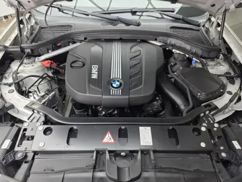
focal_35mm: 23
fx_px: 161
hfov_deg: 73.9
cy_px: 91
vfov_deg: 58.9
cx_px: 121
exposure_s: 1/100
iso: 50
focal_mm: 6.25
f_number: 1.7
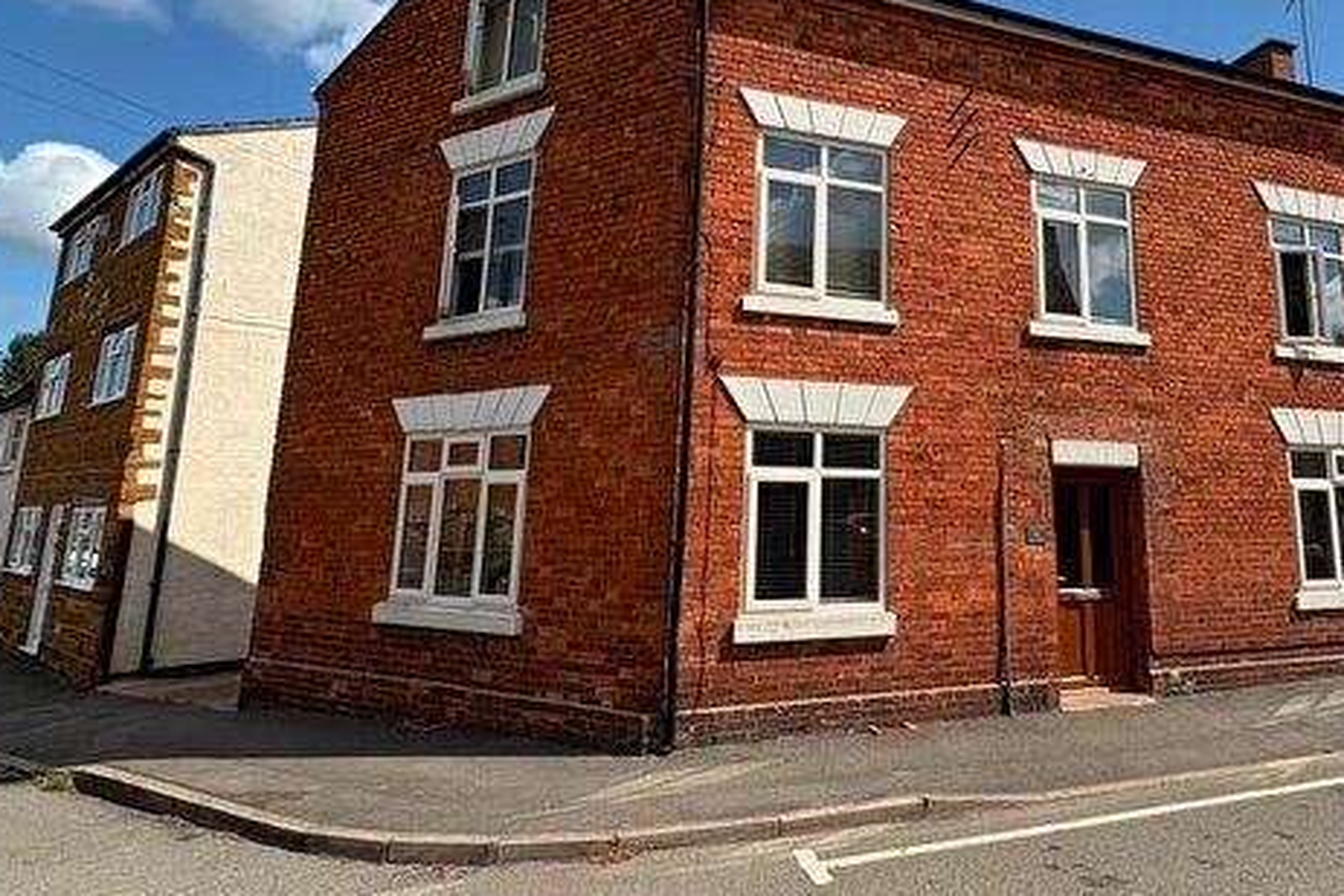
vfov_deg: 56.9
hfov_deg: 76.4
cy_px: 367
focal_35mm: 22
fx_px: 822
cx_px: 882
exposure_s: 1/1370
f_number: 2.2
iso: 50
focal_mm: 2.22
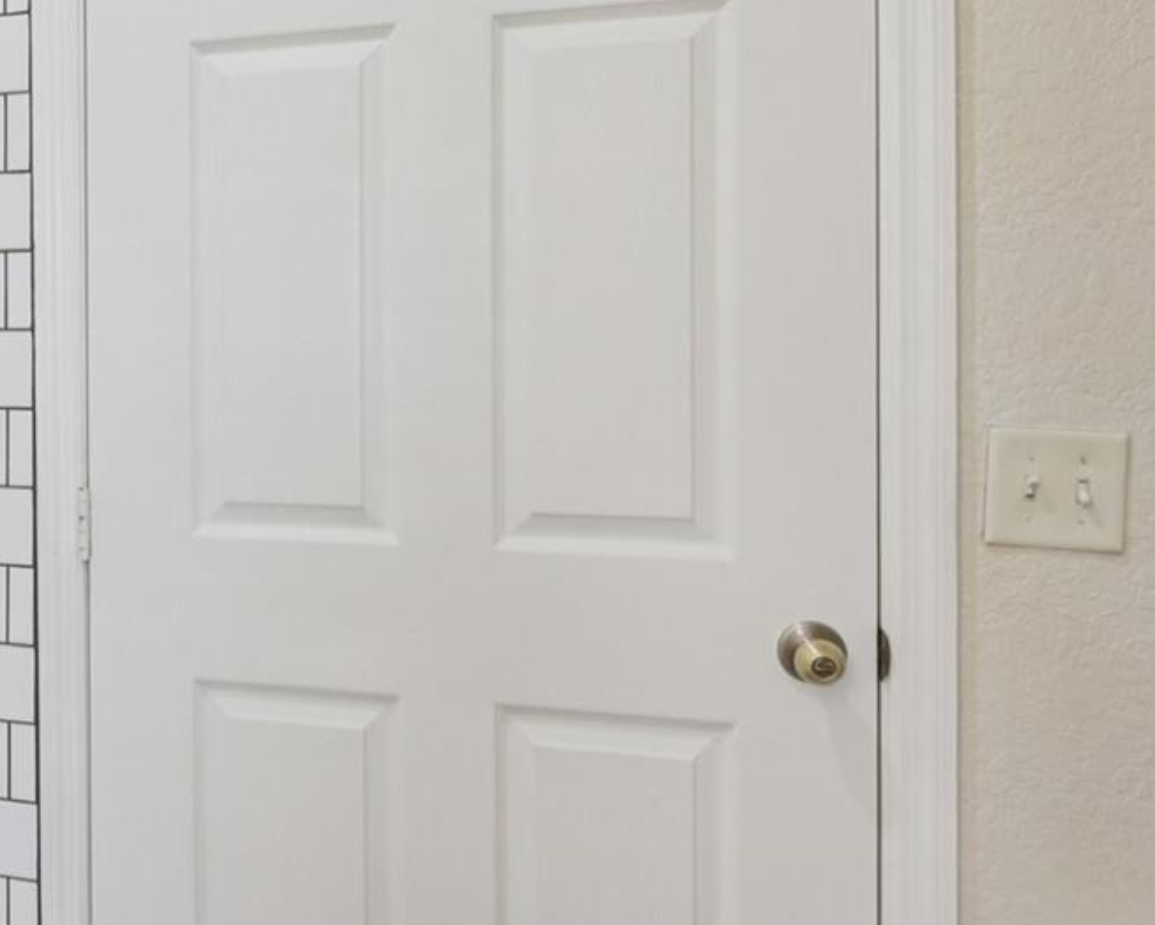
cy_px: 395
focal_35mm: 39
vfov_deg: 38.2
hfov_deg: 40.3
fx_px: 1334
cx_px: -30
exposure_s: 1/15
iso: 400
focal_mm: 17
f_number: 8
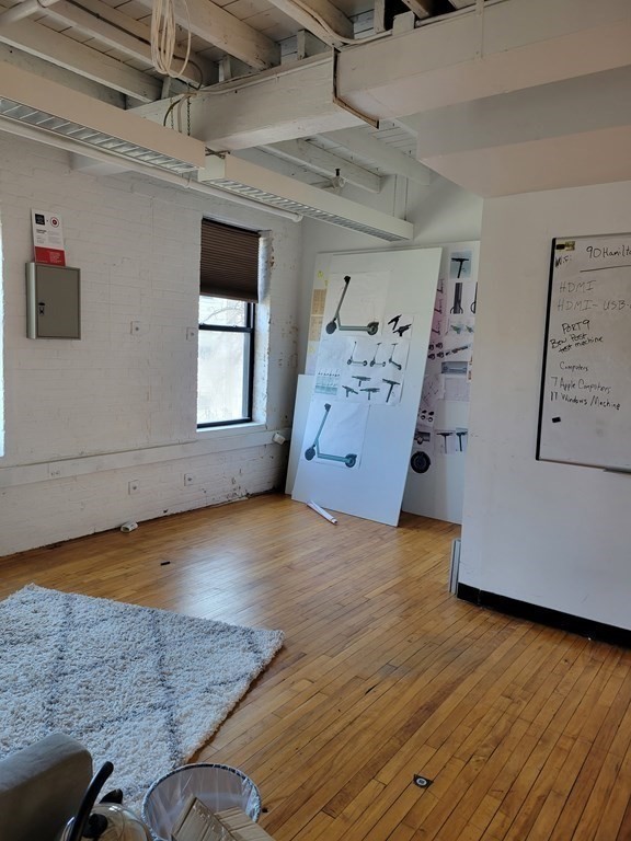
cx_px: 316
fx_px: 632
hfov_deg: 53.1
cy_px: 420
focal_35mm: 26
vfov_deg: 67.3
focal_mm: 5.4
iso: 100
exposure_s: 1/120
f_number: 1.8
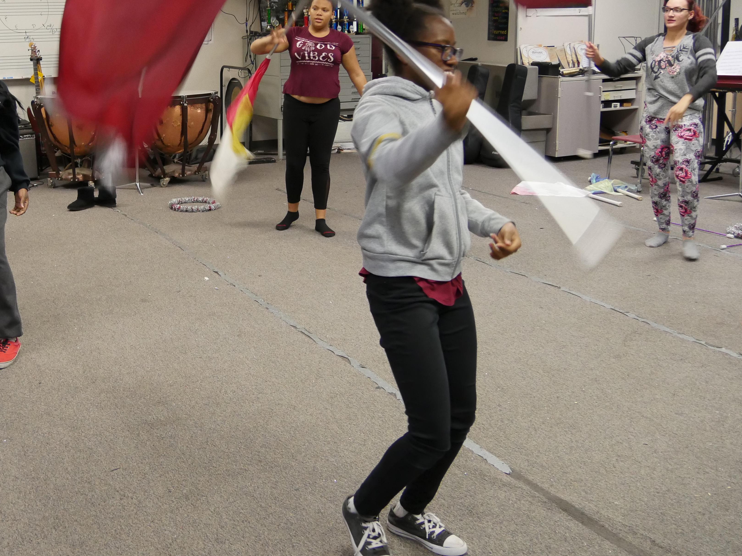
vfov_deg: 35.5
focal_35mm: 40
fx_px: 857
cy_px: 176
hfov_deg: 45.7
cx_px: 216
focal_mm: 14
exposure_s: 1/60
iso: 1600
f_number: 3.5
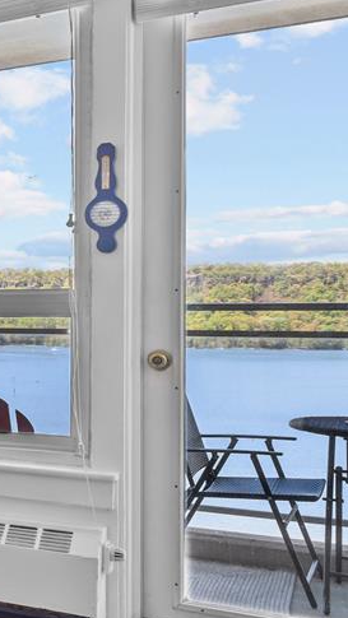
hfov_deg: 14.2
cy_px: 297
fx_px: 951
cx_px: -484
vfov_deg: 36.0
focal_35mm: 58
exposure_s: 1/2
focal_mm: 14
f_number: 9.5
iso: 250
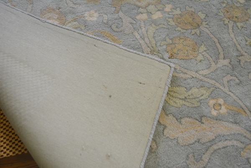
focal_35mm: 30
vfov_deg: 43.6
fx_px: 209
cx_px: 126
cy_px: 84
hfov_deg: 61.9
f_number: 4
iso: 500
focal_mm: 20
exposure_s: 1/60
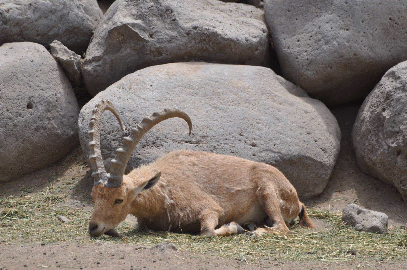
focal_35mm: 450
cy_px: 135
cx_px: 204
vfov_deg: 3.0
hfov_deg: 4.6
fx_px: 5082
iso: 400
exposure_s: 1/1600
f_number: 5.6
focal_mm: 300
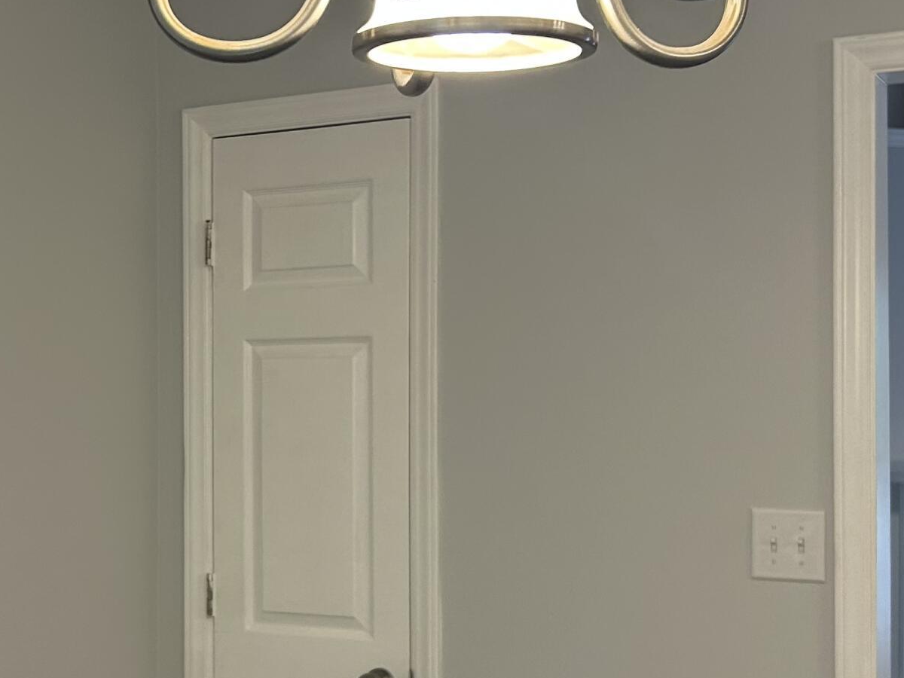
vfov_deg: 22.5
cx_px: 231
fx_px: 1697
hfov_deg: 29.4
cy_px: 422
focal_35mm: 65
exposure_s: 1/120
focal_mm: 5.7
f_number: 1.5
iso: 125
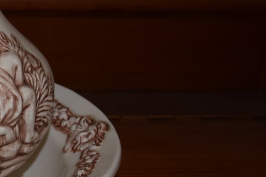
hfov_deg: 18.3
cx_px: -77
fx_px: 771
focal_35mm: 104
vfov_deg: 13.1
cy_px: 65
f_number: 4
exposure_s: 1/60
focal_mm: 25
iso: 400
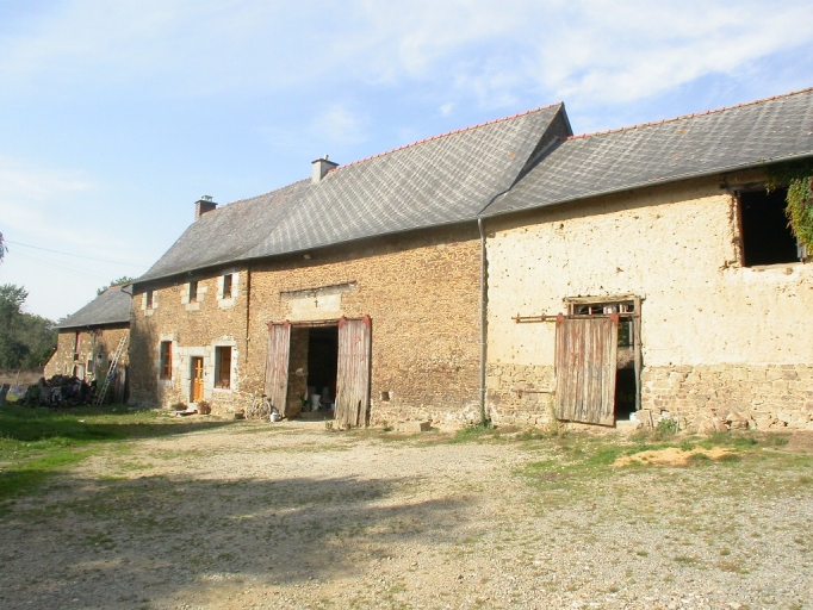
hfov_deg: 49.0
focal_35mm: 38
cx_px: 406
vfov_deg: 37.7
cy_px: 305
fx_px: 893
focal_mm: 7.85
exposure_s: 1/262
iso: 100
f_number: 6.7
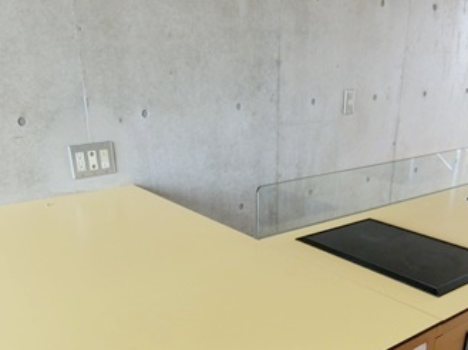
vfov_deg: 37.0
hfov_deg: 50.1
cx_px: 263
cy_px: 287
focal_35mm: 37
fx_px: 500
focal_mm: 4.06
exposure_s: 1/125
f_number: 2.7
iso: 125
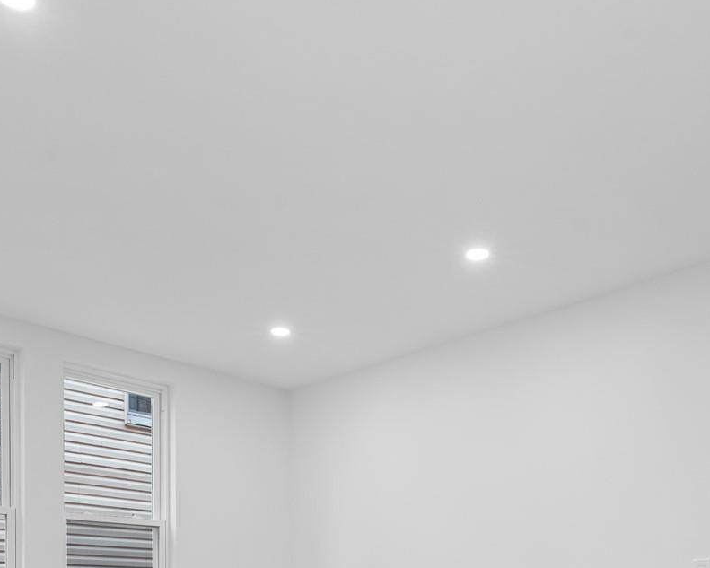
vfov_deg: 37.4
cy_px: 601
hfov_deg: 52.8
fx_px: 715
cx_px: 390
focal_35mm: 34
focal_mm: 14
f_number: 10
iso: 400
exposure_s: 1/4
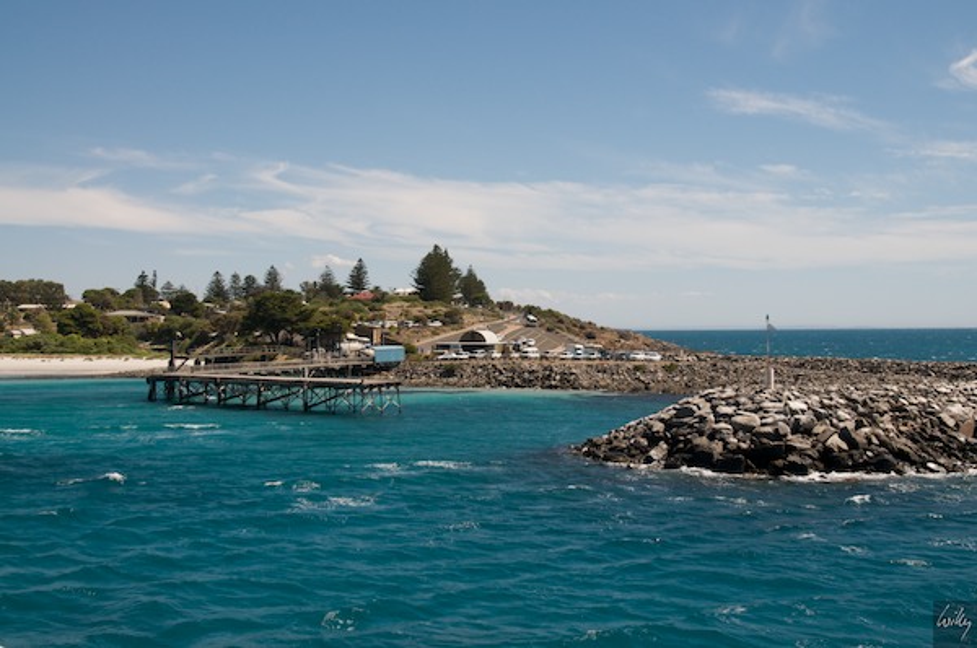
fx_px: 1301
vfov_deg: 28.0
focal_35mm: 48
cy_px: 324
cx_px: 488
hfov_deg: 41.2
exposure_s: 1/500
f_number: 11
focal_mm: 32
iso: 320
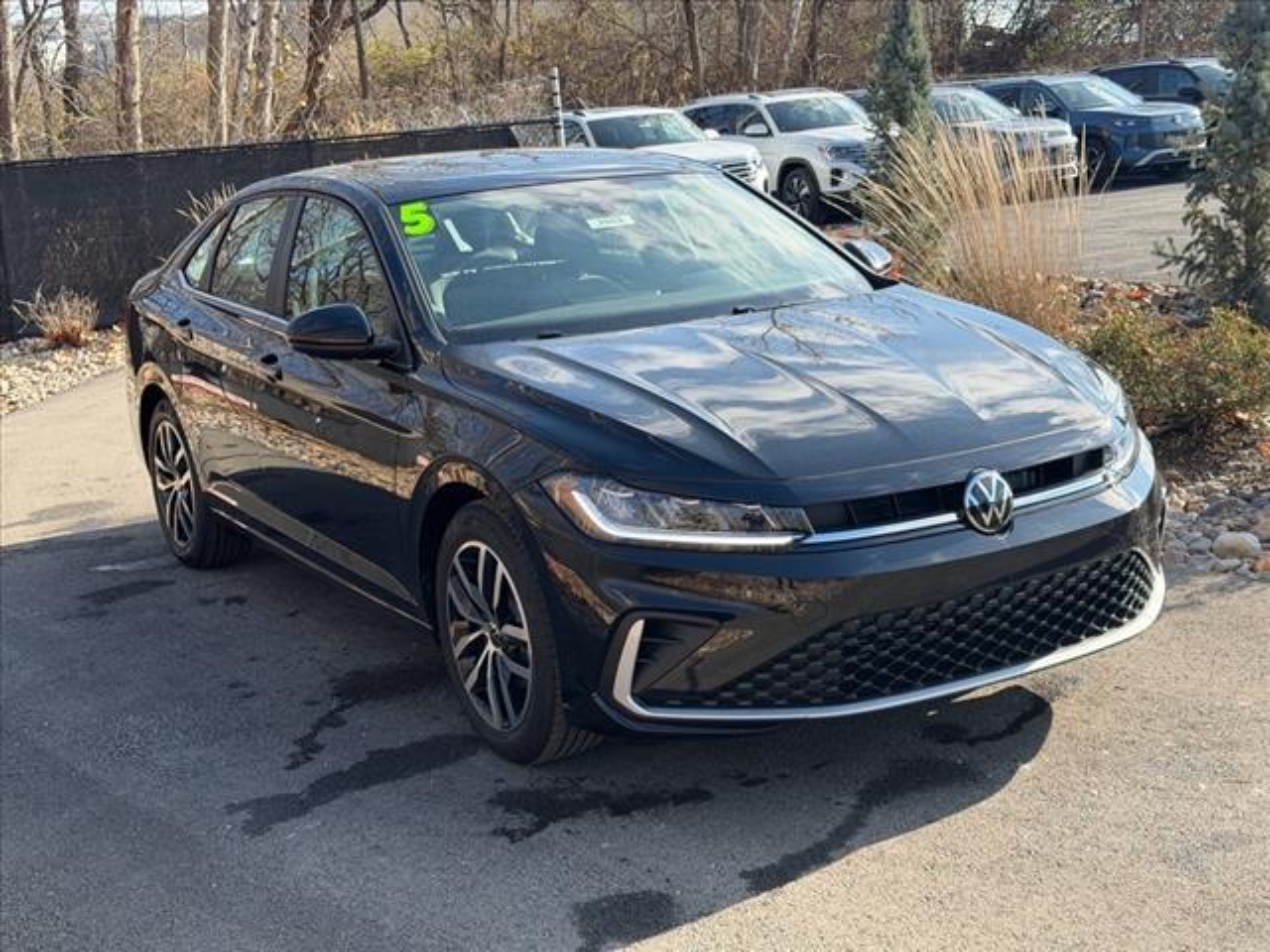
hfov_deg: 39.7
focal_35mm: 48
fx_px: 1761
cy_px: 476
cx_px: 635
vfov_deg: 30.3
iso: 80
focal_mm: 6.76
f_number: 1.78
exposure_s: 1/1642
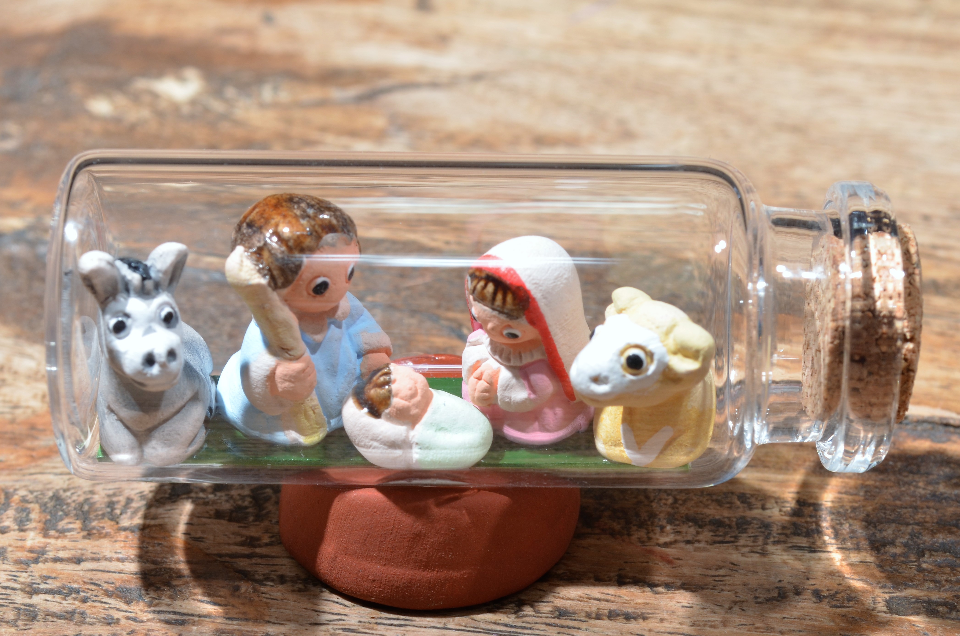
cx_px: 480
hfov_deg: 24.7
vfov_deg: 16.5
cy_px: 318
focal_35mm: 82
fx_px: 2195
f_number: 14
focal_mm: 55
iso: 320
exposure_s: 1/200
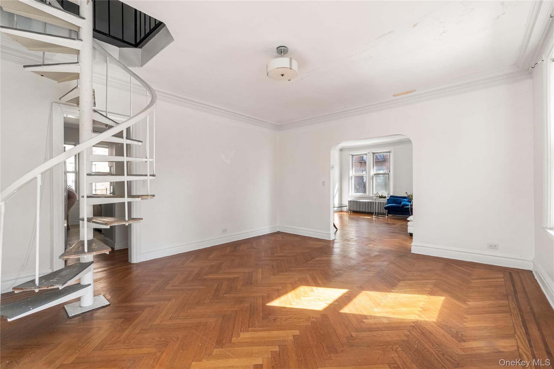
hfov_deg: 100.4
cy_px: 184
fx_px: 231
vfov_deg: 77.3
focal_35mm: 15
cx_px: 277
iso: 500
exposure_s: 1/1250
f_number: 9
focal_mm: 10
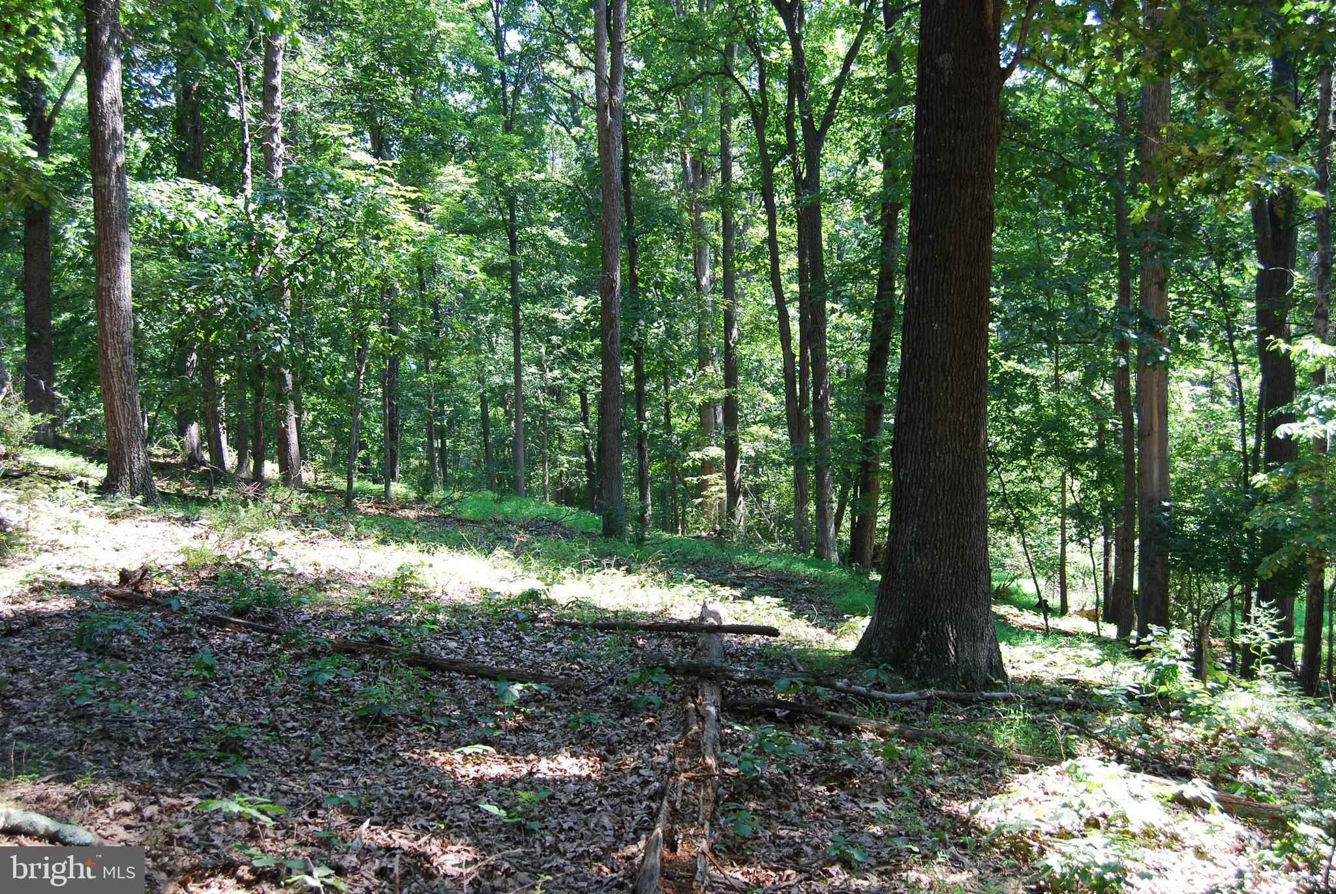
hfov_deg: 49.5
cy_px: 447
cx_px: 668
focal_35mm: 39
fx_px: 1449
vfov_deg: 34.3
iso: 200
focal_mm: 26
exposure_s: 1/60
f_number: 5.6
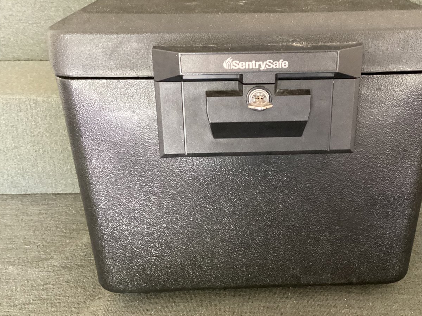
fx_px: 475
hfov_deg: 47.6
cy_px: 136
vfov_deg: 36.7
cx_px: 249
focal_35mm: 39
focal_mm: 3.3
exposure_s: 1/30
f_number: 2.4
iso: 640
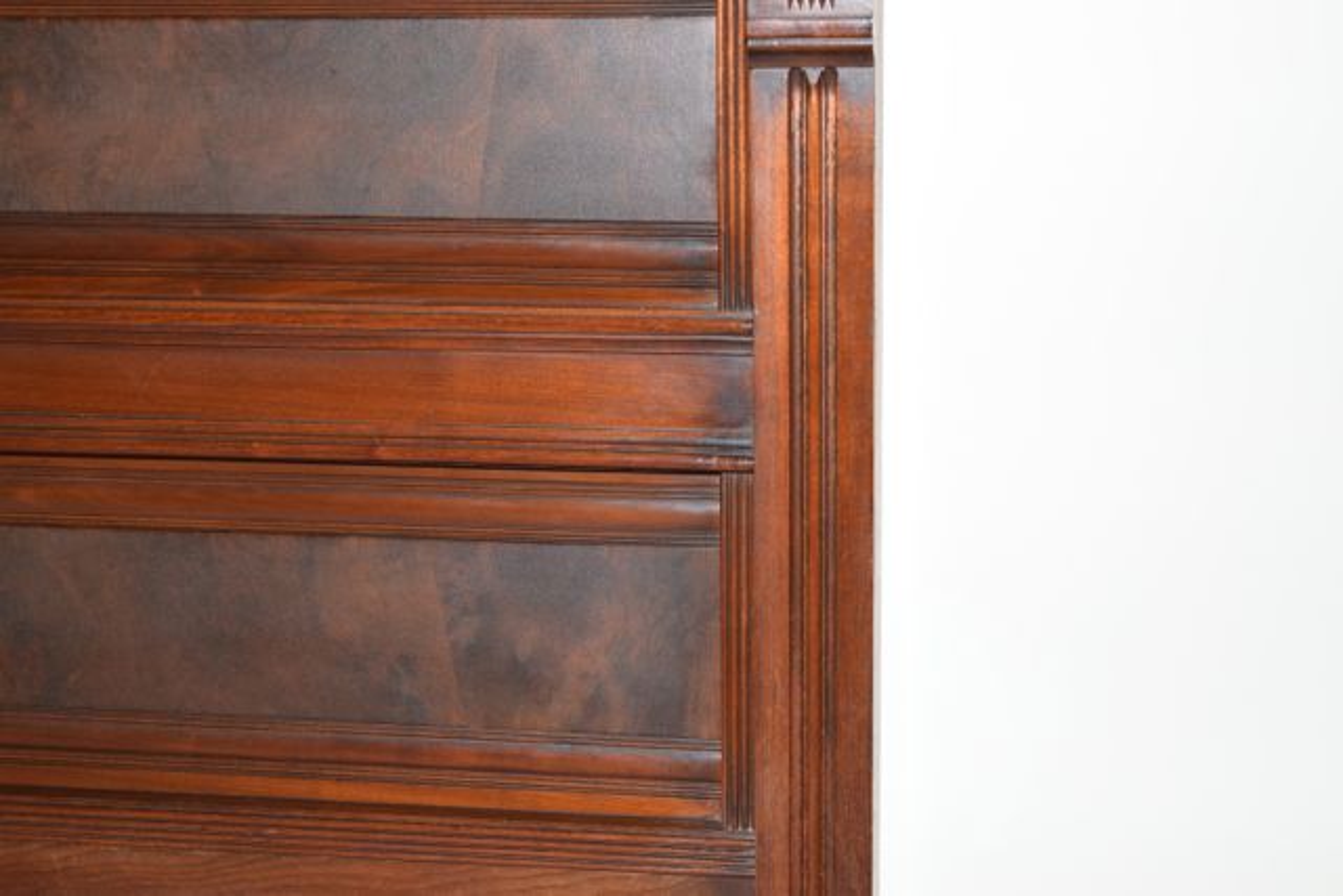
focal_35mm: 72
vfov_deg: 18.9
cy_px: 448
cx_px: 672
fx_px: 2686
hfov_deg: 28.1
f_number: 5.6
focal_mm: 48
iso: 800
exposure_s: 1/125
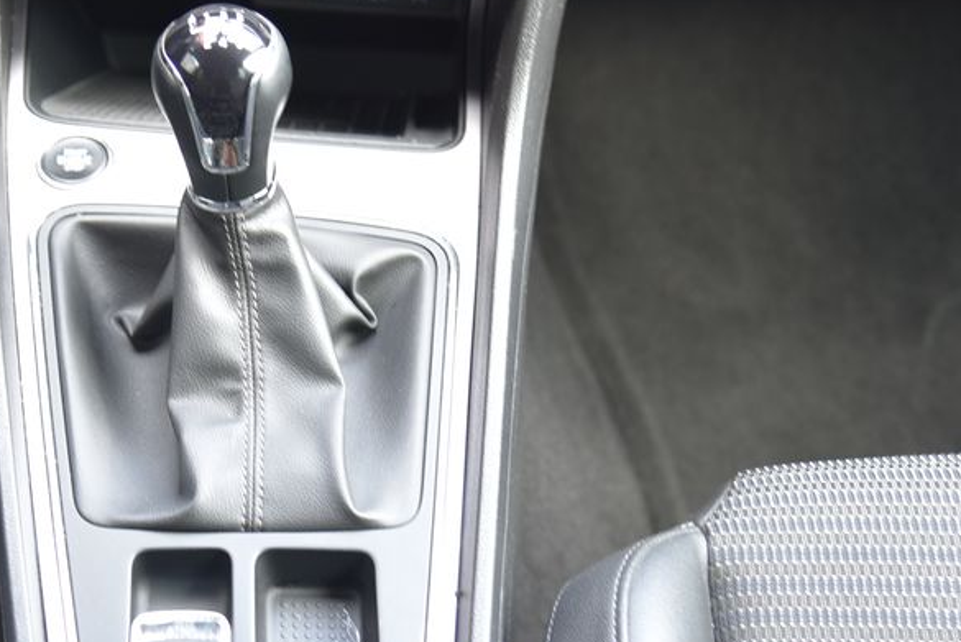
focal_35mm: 84
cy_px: 281
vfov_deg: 16.3
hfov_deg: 23.8
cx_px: 186
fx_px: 2244
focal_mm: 48
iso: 500
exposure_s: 1/25
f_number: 4
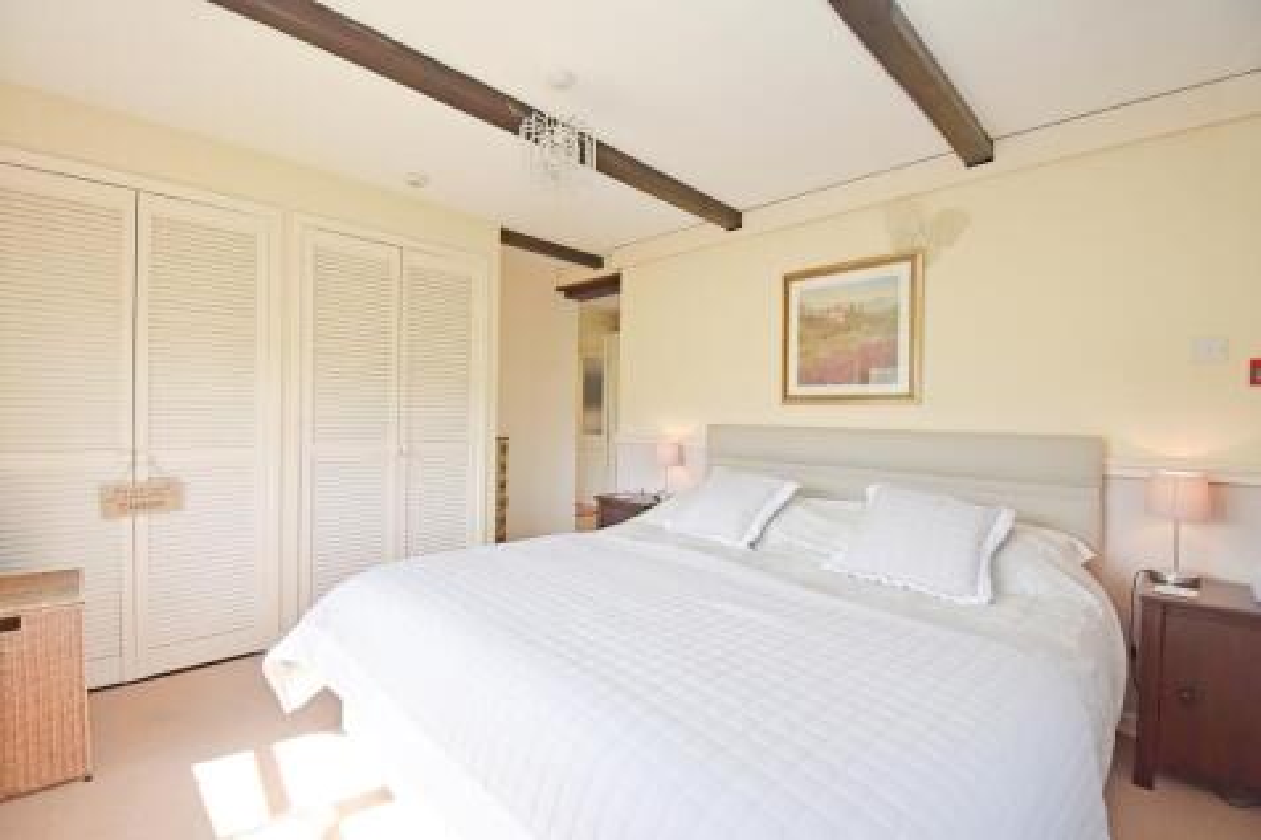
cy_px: 420
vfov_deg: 77.3
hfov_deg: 100.4
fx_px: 525
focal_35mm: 15
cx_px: 630
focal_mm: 10
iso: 400
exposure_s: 1/200
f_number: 4.5
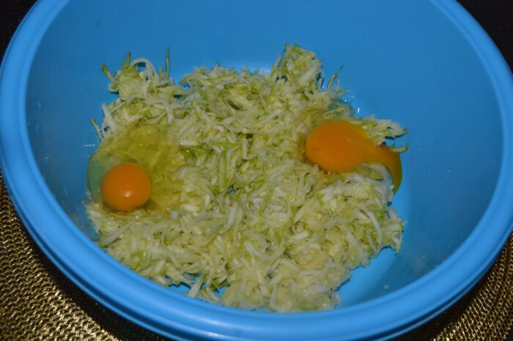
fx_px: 598
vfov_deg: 31.8
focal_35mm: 42
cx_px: 256
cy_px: 170
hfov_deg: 46.4
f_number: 8
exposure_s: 1/60
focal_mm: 28
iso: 100
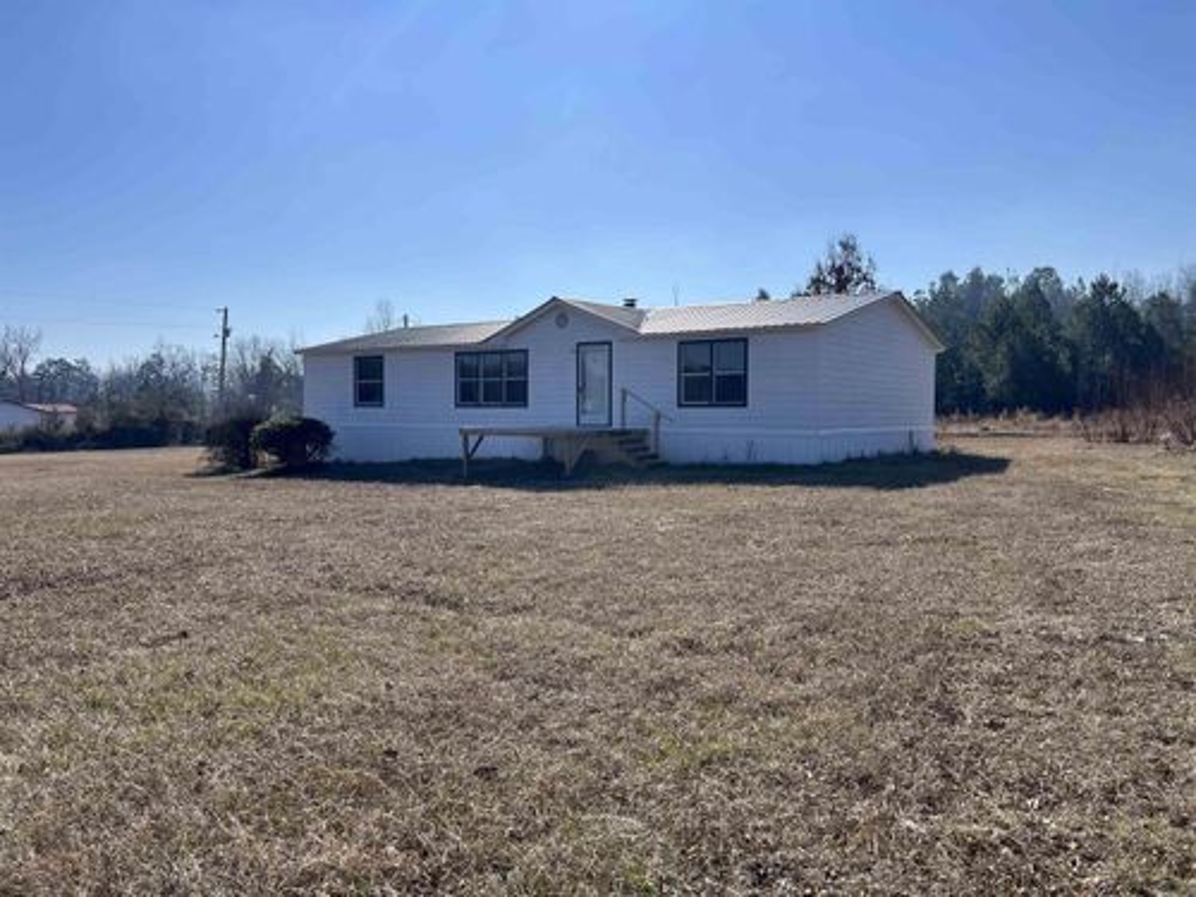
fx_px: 898
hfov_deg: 67.3
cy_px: 448
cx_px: 598
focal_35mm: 26
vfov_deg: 53.1
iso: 50
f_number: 1.5
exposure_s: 1/9434
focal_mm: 5.7
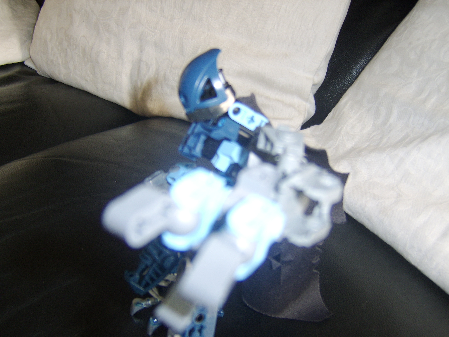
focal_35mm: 31
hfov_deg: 58.4
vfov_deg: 45.4
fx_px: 402
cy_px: 168
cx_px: 224
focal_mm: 8.13
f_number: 2.7
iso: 141
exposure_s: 1/30
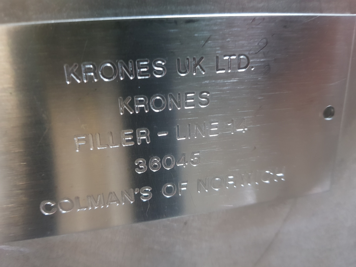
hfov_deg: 67.3
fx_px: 267
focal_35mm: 26
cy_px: 134
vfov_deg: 53.1
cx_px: 178
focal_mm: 4.3
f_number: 1.7
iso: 250
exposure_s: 1/10
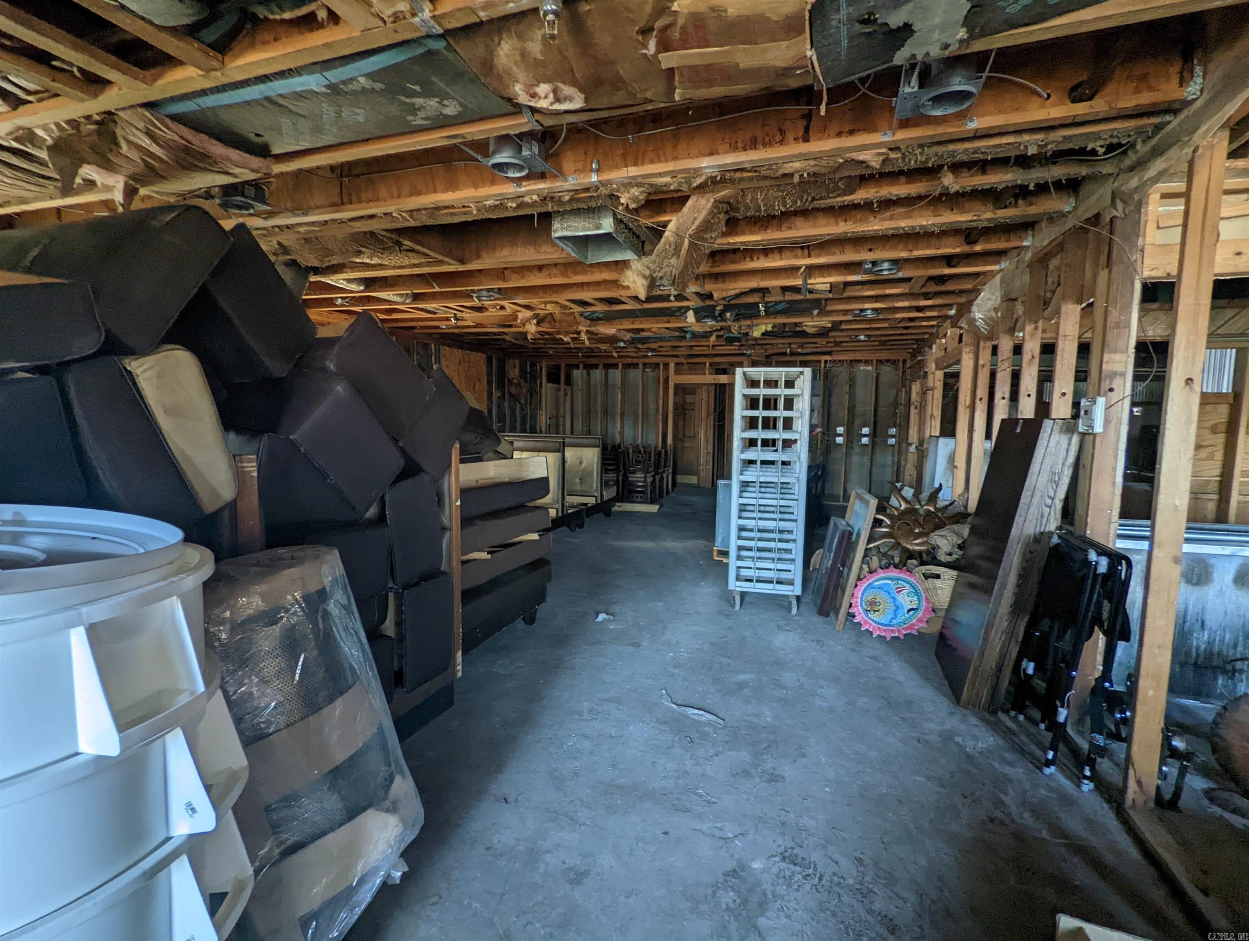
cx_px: 624
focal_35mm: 16
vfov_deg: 78.2
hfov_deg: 94.4
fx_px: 578
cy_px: 470
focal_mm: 2.35
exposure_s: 1/23.8
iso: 184
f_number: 2.2
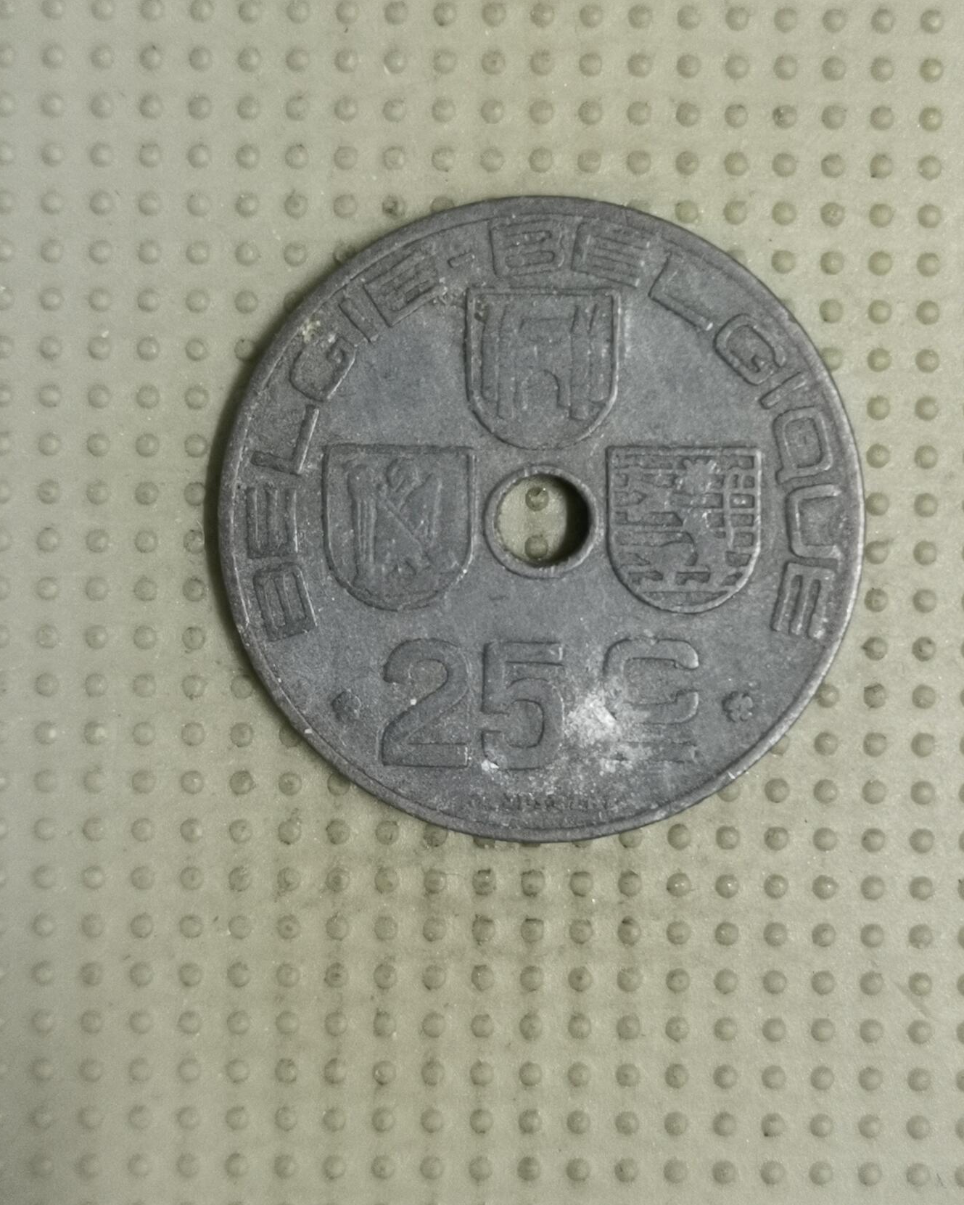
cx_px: 485
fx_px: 1961
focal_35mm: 55
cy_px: 556
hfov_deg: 27.6
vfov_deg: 34.1
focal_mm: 4.75
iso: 500
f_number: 1.8
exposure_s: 1/20
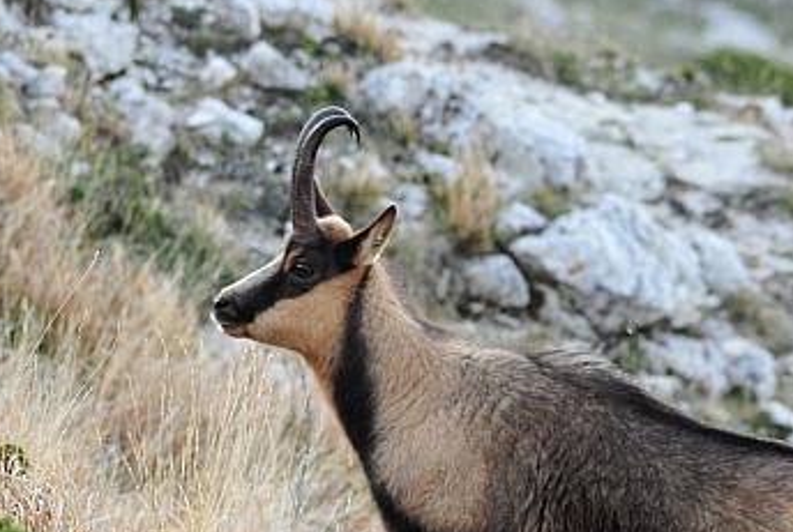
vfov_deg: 2.1
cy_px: 463
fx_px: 14437
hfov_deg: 3.1
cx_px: 226
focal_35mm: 654
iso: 1250
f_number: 7.1
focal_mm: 250
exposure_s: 1/200
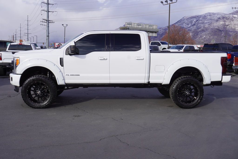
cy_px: 80
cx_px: 119
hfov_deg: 47.9
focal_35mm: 40
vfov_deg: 33.1
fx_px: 268
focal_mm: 27
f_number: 10
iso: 100
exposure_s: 1/125
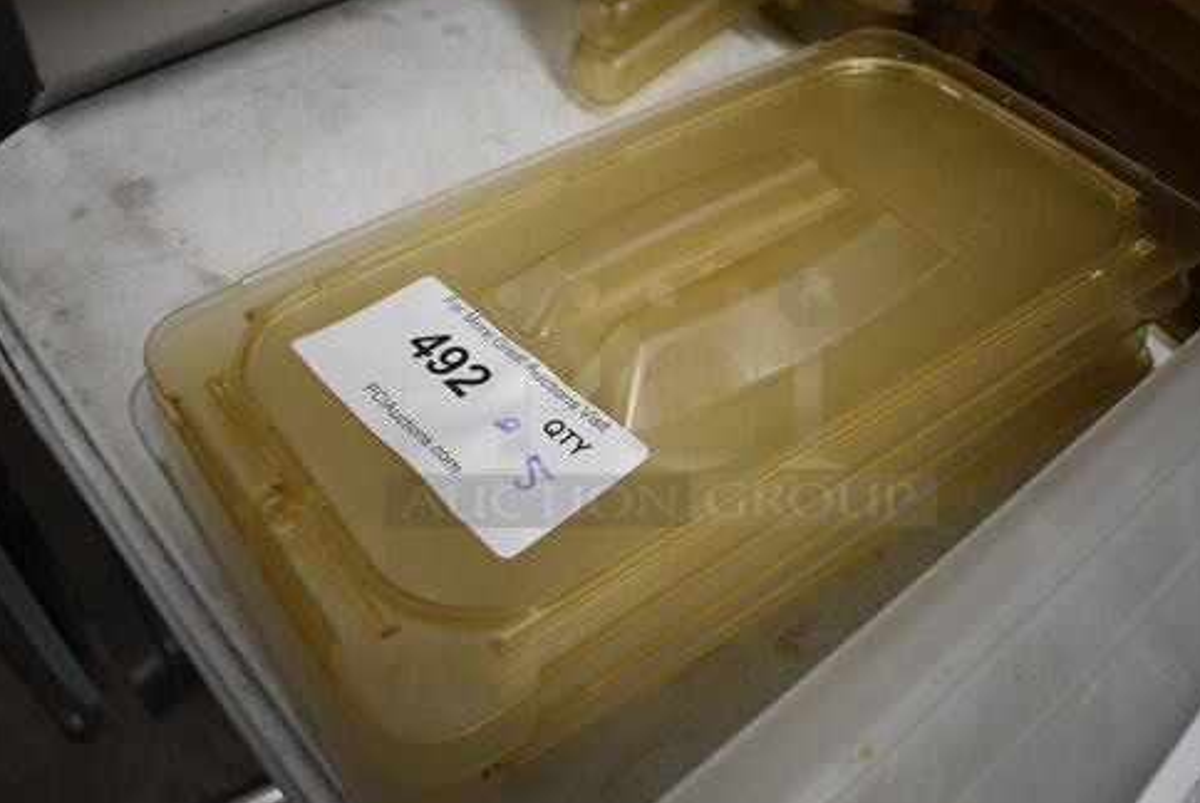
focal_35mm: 34
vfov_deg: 39.0
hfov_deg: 55.6
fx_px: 1135
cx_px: 662
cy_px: 397
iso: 2000
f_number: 3.5
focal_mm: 18
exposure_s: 1/125
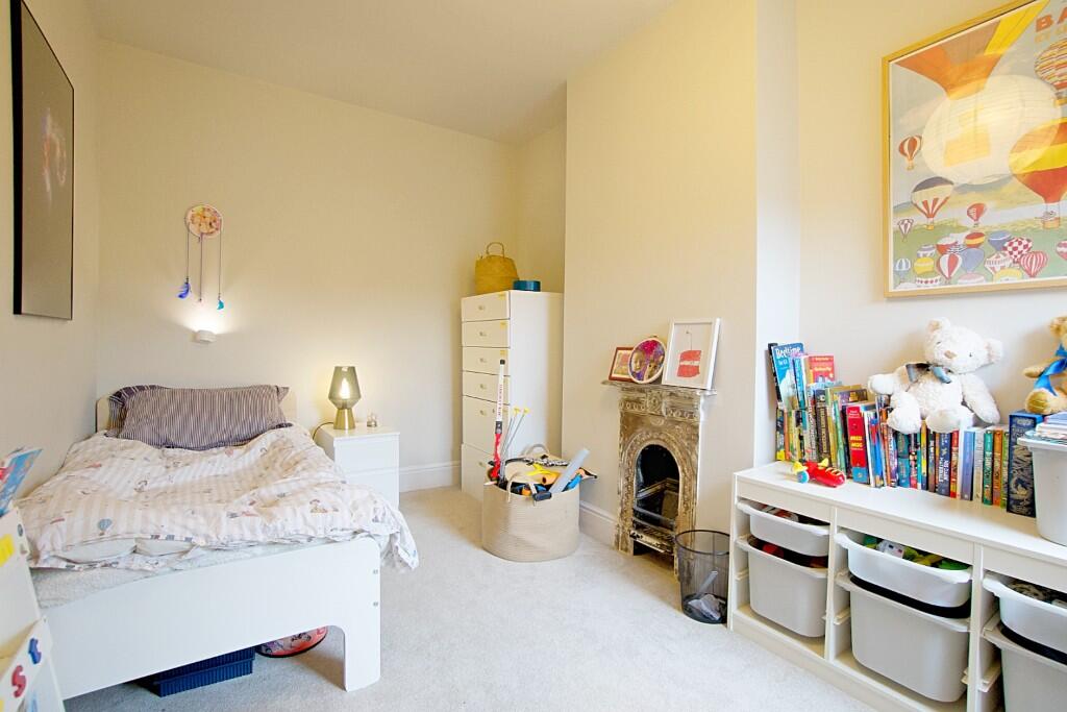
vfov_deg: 77.3
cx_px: 534
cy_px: 356
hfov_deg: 100.4
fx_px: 445
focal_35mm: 15
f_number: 4
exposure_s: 1/160
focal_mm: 10
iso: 1000
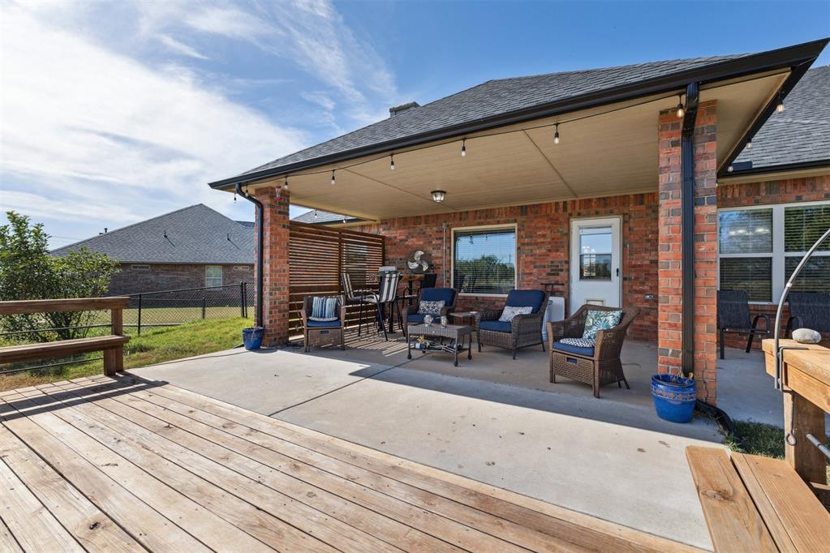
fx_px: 367
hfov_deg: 97.1
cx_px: 415
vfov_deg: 74.1
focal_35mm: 16
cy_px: 276
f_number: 8
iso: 200
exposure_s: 1/250
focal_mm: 10.6
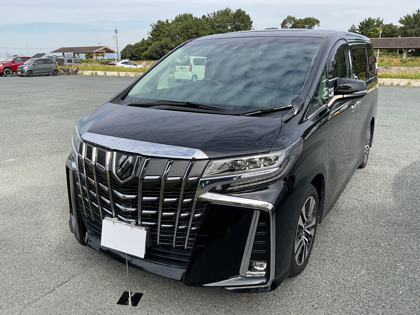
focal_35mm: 29
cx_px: 210
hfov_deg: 61.7
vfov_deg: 48.2
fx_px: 352
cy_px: 158
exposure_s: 1/842
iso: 16
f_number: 1.8
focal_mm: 3
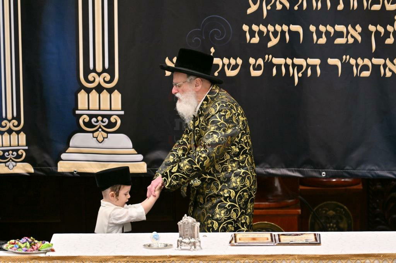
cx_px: 198
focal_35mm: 300
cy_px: 132
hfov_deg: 6.9
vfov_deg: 4.6
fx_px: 3299
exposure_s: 1/500
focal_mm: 200
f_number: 2.8
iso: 400
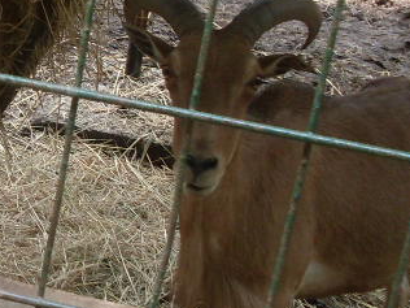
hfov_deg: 15.1
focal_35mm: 123
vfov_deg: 12.0
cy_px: 118
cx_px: -152
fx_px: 1457
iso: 80
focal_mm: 6.3
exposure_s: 1/125
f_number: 2.8
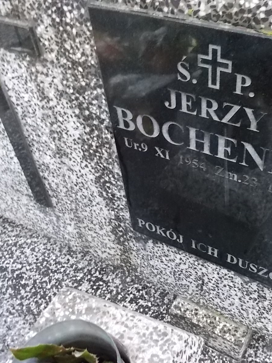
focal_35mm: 35
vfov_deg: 52.6
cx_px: 198
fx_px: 367
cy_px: 183
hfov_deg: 39.8
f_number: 3.2
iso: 400
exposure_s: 1/20
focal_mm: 4.6
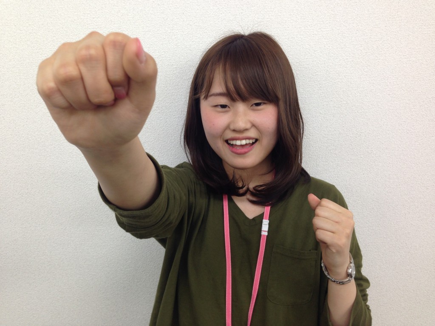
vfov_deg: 42.9
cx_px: 218
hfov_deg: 55.4
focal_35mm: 33
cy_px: 163
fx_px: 415
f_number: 2.4
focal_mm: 4.12
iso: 50
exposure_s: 1/30
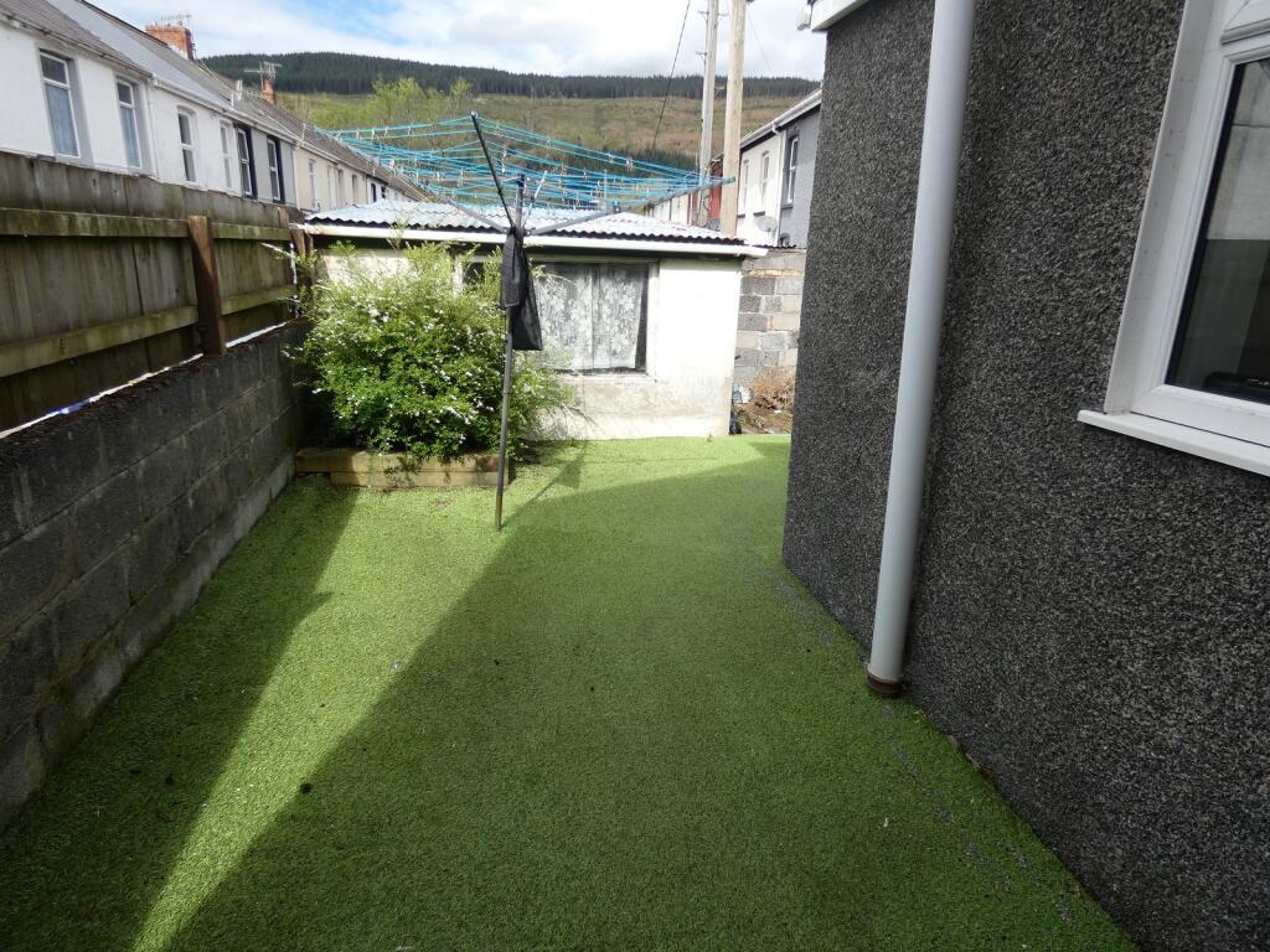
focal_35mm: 20
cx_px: 635
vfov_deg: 66.0
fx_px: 734
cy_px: 476
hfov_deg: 81.7
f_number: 2.8
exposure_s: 1/1000
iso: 80
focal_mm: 3.6
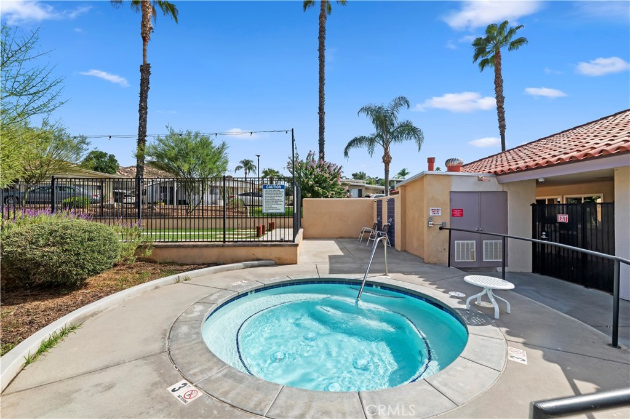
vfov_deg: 81.1
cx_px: 315
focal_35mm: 14
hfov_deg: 104.3
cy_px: 210
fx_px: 245
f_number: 14
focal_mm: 14
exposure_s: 1/400
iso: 500
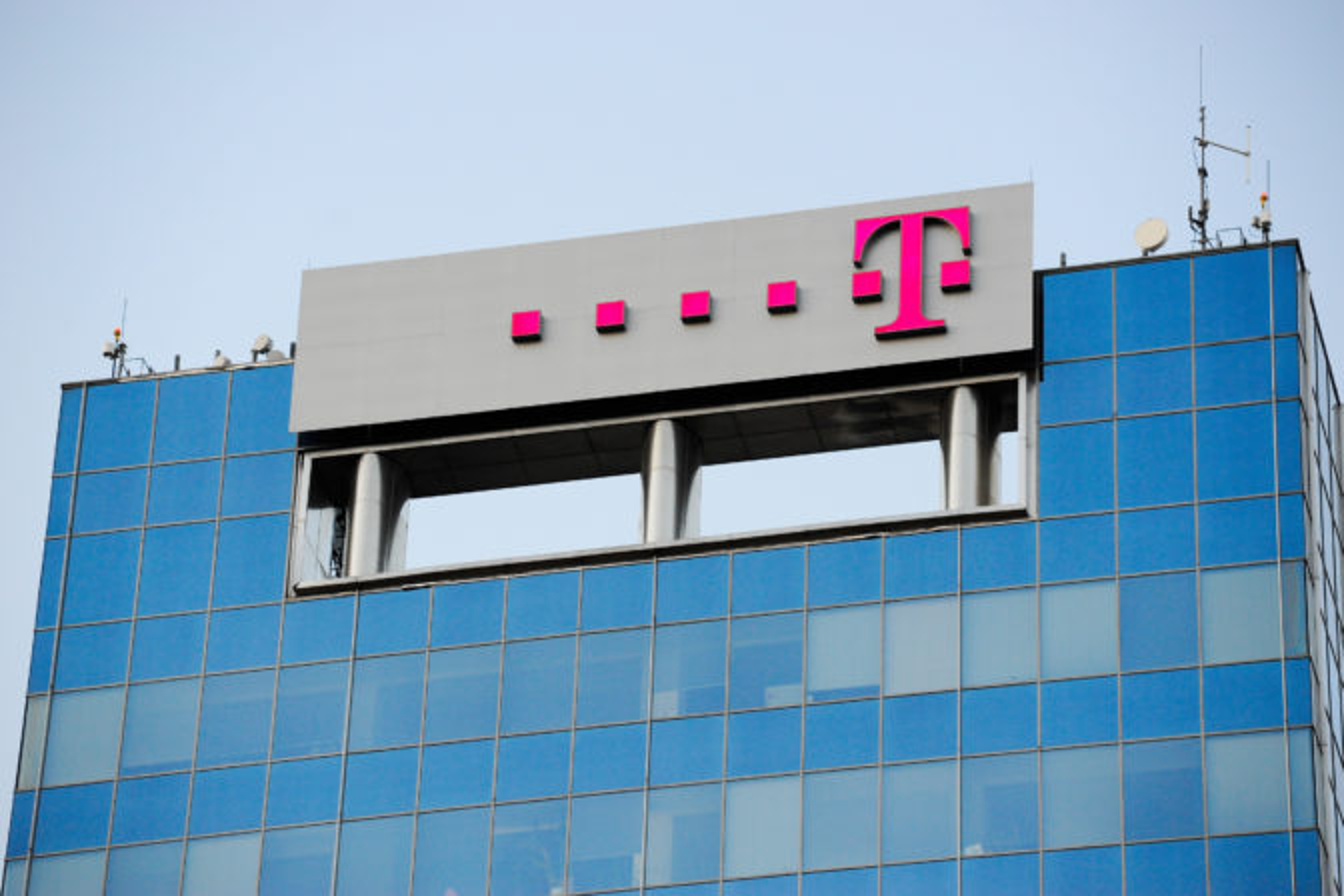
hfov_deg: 12.1
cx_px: 672
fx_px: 6346
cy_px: 448
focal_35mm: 170
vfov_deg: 8.1
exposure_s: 1/200
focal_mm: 170
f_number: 5
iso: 1000
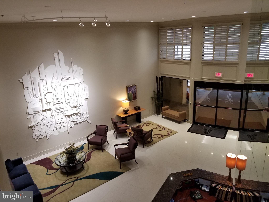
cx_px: 134
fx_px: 202
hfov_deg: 67.3
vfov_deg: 53.1
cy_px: 101
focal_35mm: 26
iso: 200
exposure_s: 1/60
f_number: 1.7
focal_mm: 4.3
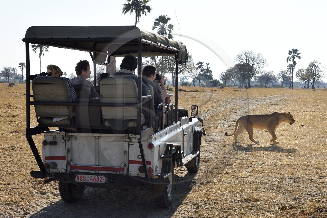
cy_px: 109
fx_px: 472
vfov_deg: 26.0
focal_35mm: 52
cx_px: 164
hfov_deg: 38.2
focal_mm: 52
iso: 400
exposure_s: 1/640
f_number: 10
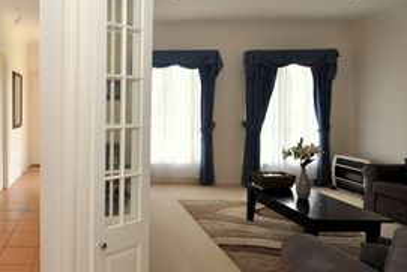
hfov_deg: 62.9
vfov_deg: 49.3
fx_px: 294
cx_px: 77
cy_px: 110
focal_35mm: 26
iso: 400
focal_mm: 10
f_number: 5.6
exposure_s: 1/125
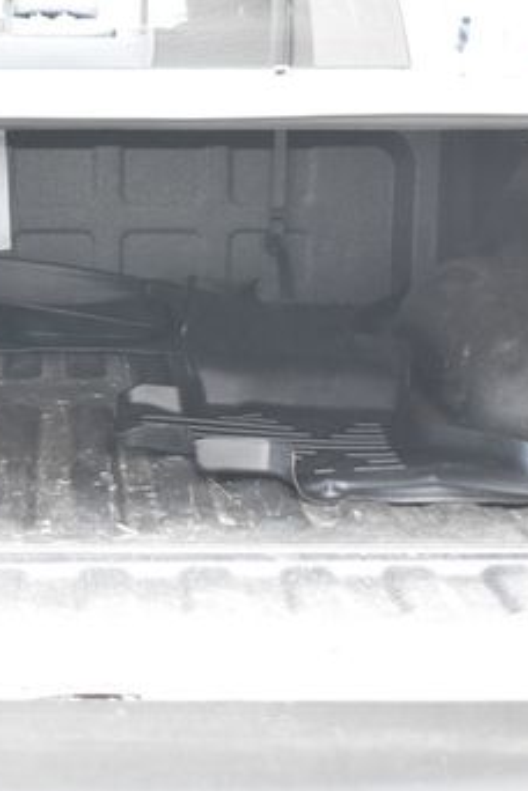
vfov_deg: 23.4
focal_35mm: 87
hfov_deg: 15.5
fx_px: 1912
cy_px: 416
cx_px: 39
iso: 2000
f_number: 4.2
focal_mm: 31
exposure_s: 1/125
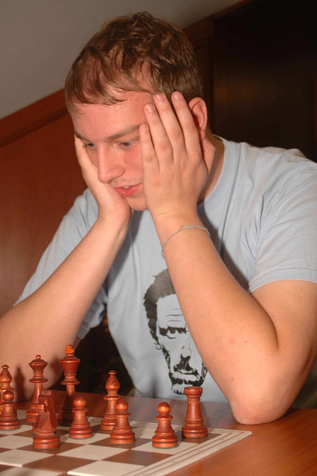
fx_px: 754
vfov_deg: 35.1
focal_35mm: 57
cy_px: 238
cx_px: 158
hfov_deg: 23.7
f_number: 5
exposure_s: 1/60
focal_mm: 38
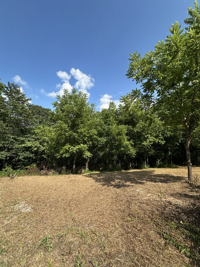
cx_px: 100
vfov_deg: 102.1
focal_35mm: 14
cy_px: 134
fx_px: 108
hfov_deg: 85.7
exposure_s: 1/1043
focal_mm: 2.22
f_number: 2.2
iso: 40
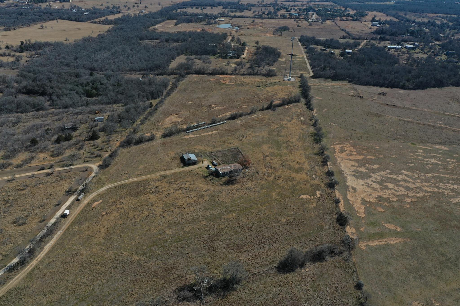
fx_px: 358
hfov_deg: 65.5
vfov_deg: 46.4
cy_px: 153
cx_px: 230
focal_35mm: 28
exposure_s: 1/1250
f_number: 4.5
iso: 100
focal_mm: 10.26
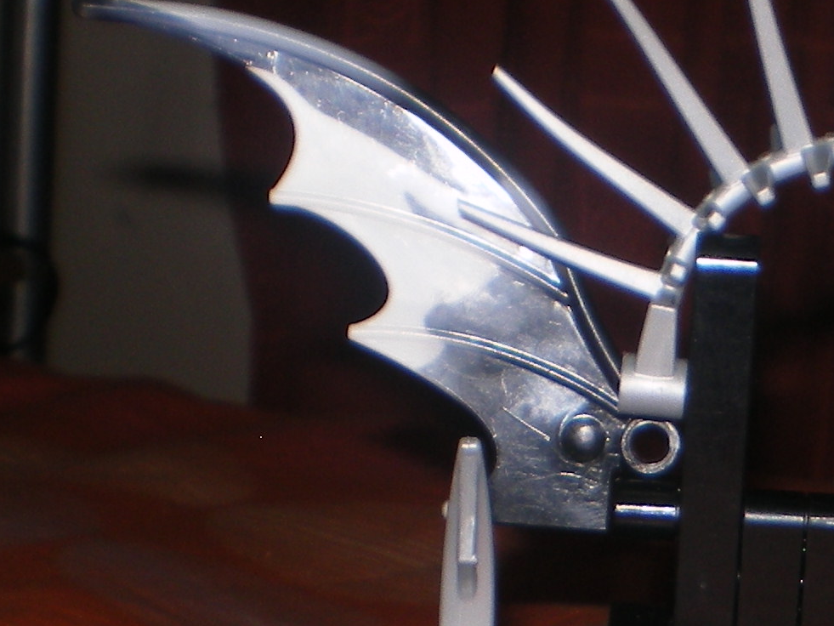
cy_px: 716
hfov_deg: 16.3
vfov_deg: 12.2
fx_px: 2867
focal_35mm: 119
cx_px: 784
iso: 64
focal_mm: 6.3
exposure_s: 1/30
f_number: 4.6
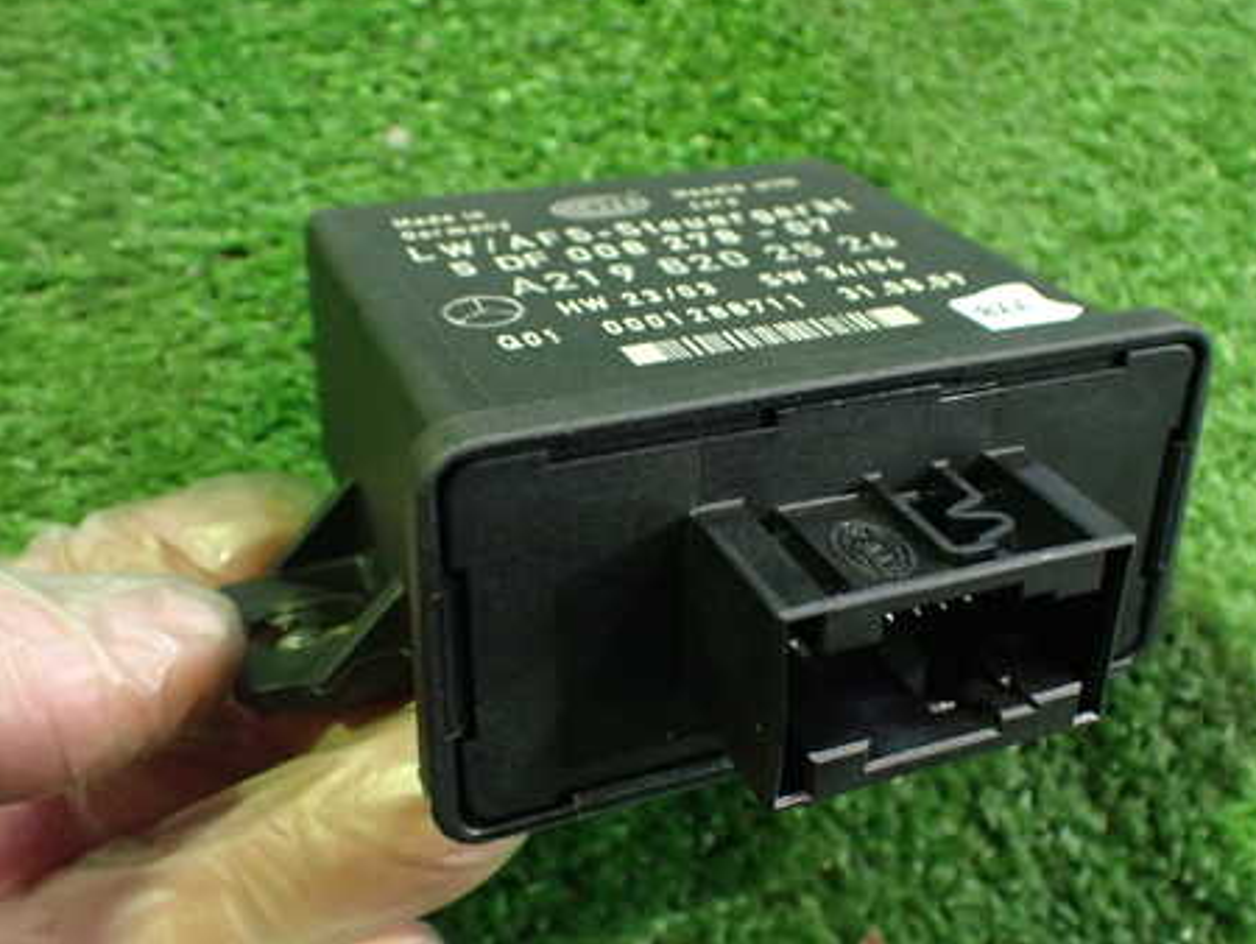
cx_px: 701
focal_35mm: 40
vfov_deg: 36.0
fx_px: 1452
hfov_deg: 46.7
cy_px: 503
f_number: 2.3
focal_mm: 5.4
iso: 1000
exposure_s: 1/30
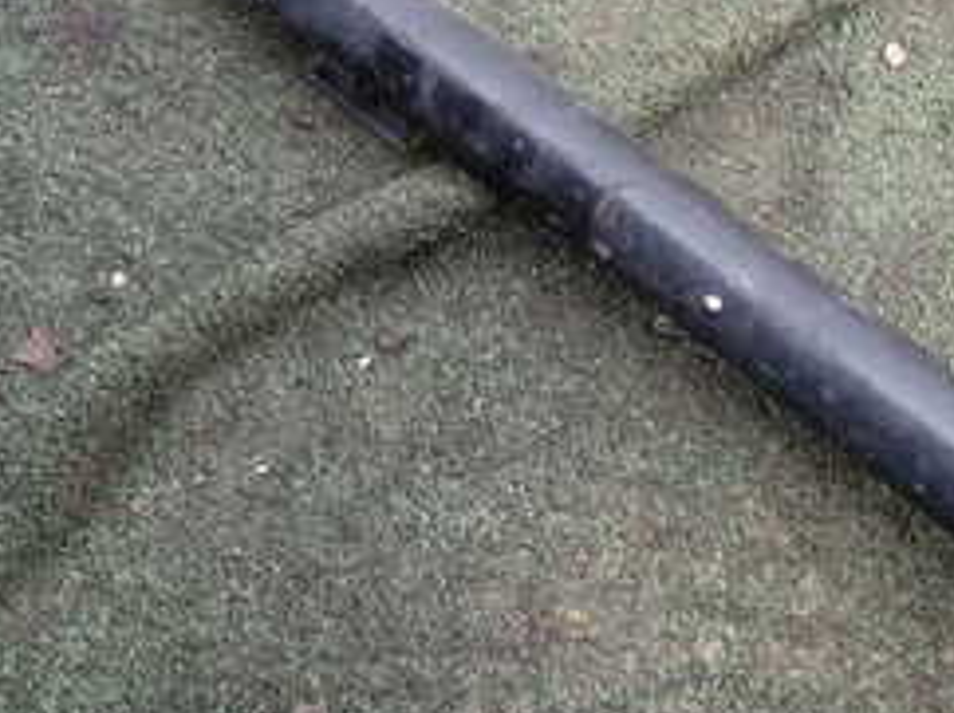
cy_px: 142
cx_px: 579
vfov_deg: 23.3
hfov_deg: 31.1
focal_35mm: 62
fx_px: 1707
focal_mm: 4.5
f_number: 2
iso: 100
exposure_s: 1/100
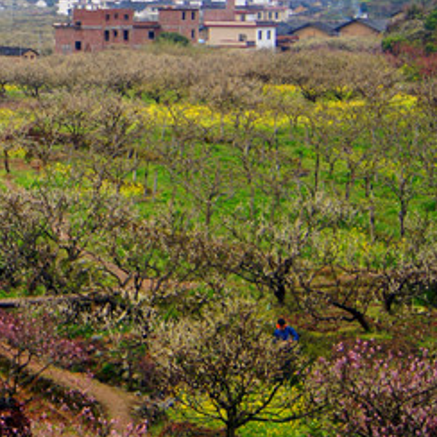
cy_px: 30
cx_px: -102
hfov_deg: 17.9
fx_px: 1314
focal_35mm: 92
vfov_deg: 18.5
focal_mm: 22
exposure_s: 1/160
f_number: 4
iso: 100
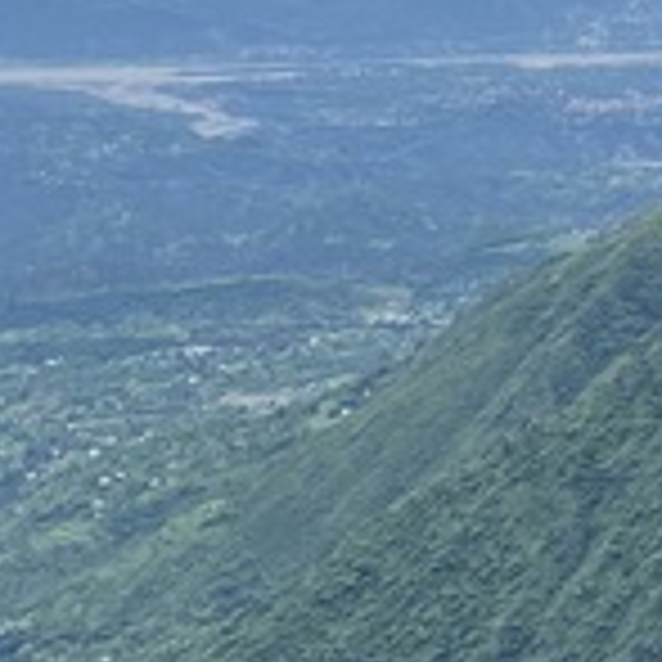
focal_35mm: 160
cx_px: 1081
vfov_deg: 10.6
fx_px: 3462
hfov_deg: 10.4
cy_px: -311
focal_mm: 4.2
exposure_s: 1/550
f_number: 1.6
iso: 32
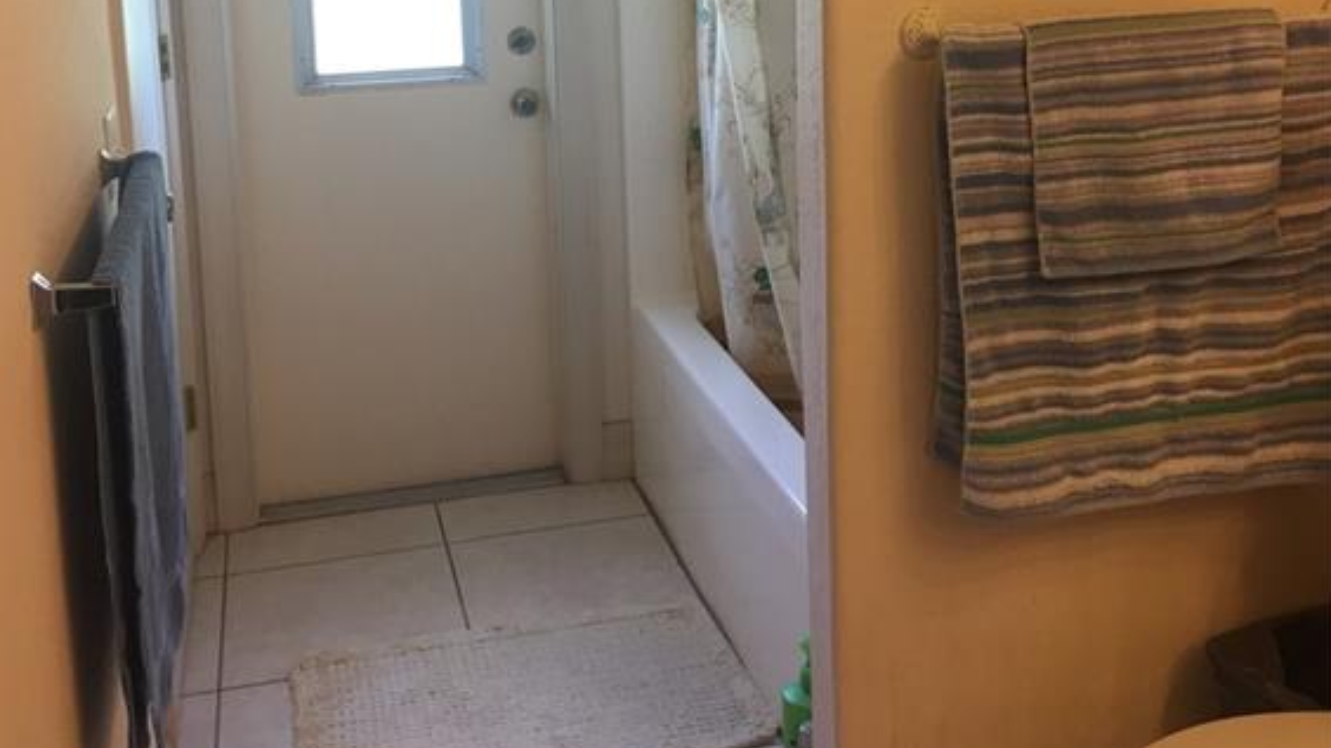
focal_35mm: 43
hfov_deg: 47.4
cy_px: 64
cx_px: 658
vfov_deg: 26.7
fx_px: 1517
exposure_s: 1/30
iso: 64
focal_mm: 4.15
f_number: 2.2
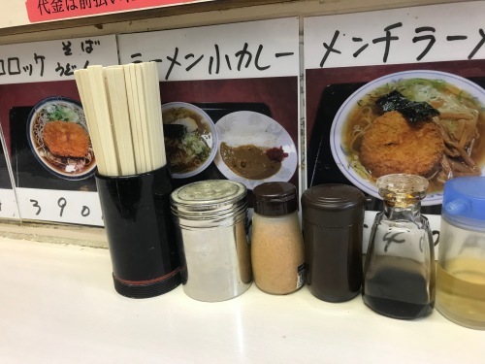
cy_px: 182
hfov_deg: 63.4
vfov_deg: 49.7
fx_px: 392
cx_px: 242
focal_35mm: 28
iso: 32
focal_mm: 3.99
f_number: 1.8
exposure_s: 1/20
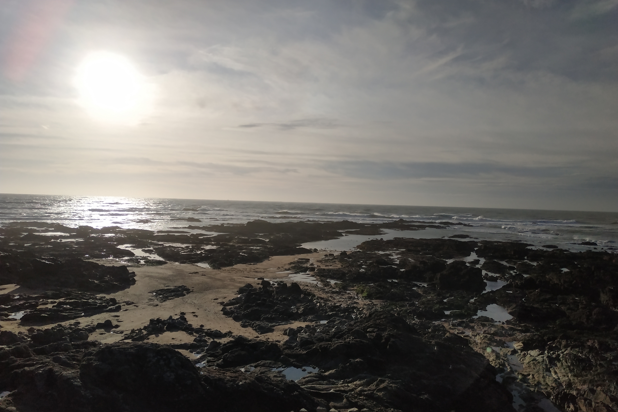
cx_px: 309
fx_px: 429
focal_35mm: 25
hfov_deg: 71.5
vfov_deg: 51.3
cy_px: 216
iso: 320
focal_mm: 3.94
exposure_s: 1/18896
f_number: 1.9
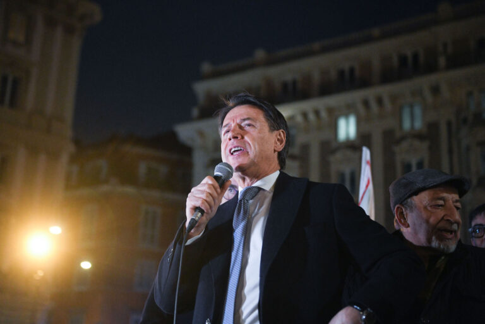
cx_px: 242
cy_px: 162
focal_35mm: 56
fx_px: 754
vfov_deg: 24.2
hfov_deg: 35.6
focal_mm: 56
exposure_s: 1/200
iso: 5000
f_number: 2.8
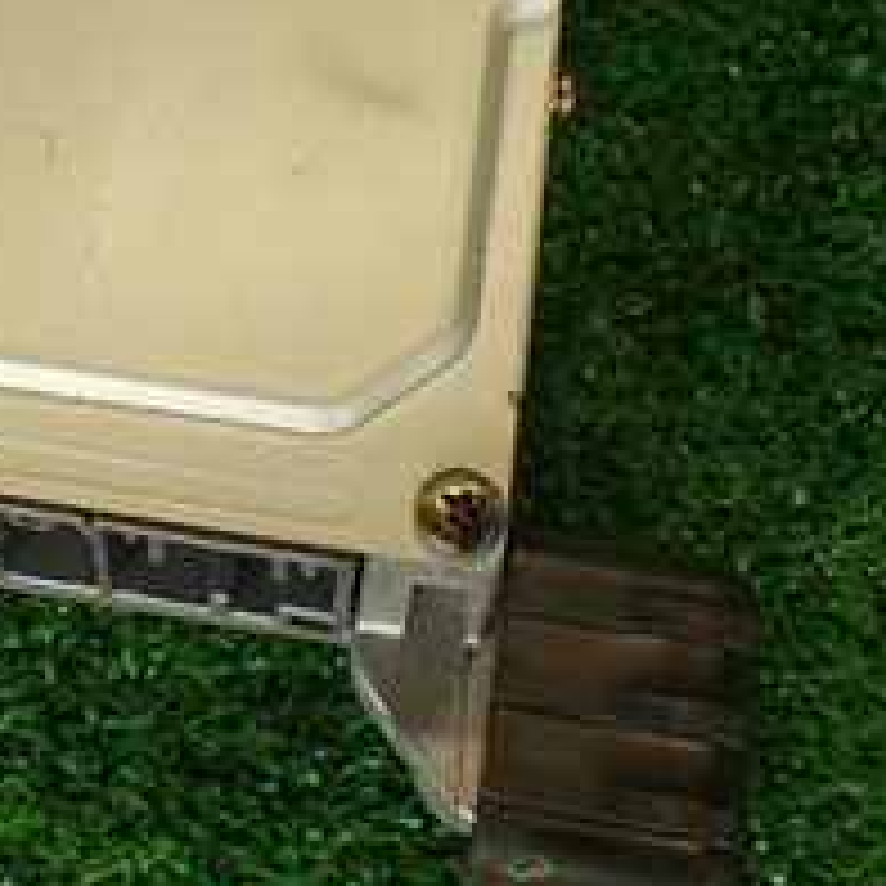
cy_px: 0
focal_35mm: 86
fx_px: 2490
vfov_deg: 19.6
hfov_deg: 19.2
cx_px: -121
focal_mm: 5.79
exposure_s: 1/60
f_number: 2.4
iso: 125
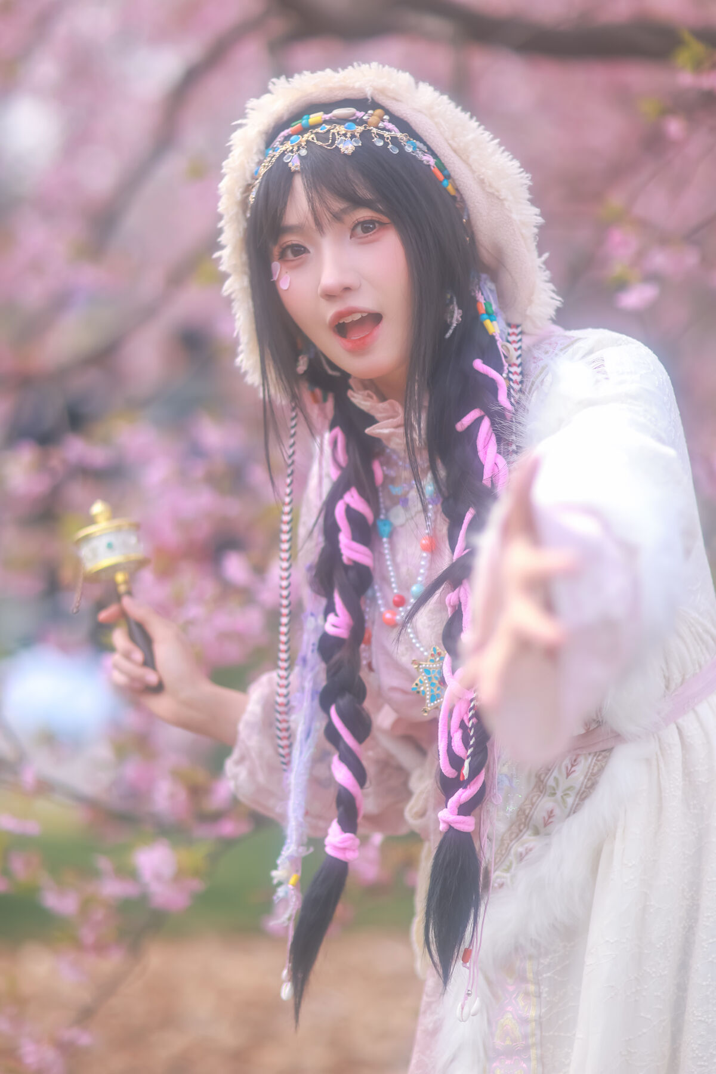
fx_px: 2506
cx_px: 358
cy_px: 537
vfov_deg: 24.2
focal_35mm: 84
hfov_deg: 16.3
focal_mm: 85
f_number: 1.6
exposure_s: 1/2000
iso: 100
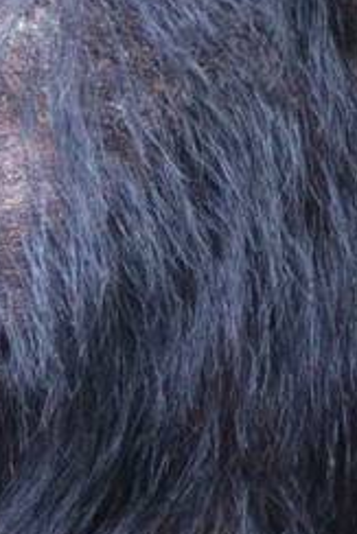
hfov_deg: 0.9
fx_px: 21848
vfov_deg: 1.4
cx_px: -50
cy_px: 204
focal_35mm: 1471
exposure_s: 1/125
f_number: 4.2
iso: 1600
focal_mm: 150
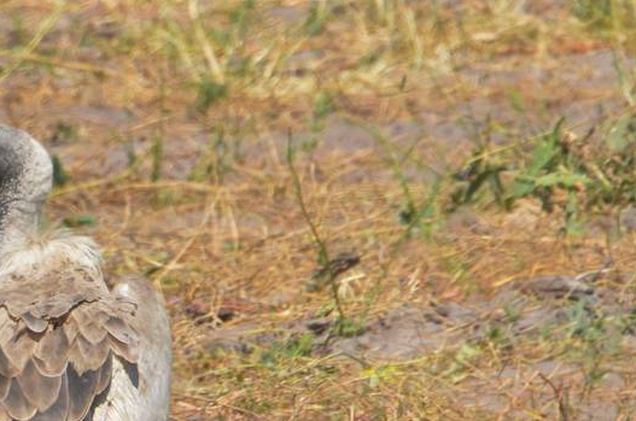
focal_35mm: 1229
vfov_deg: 1.1
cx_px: -104
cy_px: 255
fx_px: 21666
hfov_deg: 1.7
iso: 2500
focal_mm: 270
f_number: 13
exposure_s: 1/2500
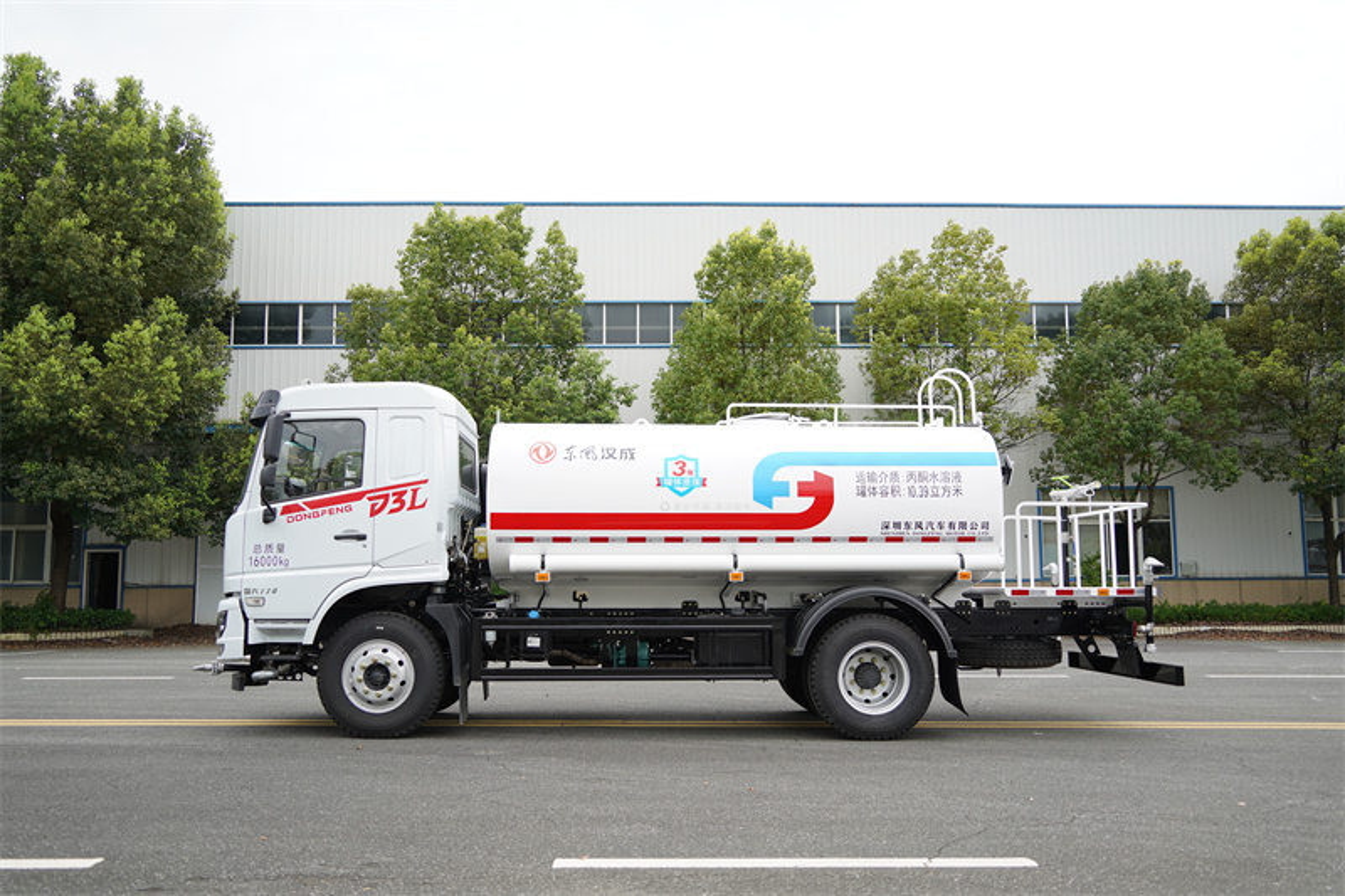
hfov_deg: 61.9
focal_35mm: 30
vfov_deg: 43.6
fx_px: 1121
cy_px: 448
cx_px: 672
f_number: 2.8
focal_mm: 30
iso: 100
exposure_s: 1/800
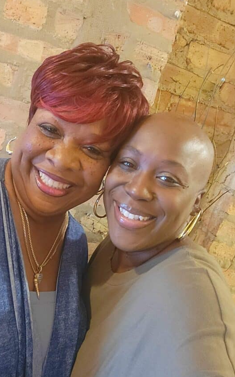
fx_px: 328
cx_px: 97
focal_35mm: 32
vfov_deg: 59.5
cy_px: 208
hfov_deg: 39.3
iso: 1000
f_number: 2.2
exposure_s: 1/17
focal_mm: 3.3
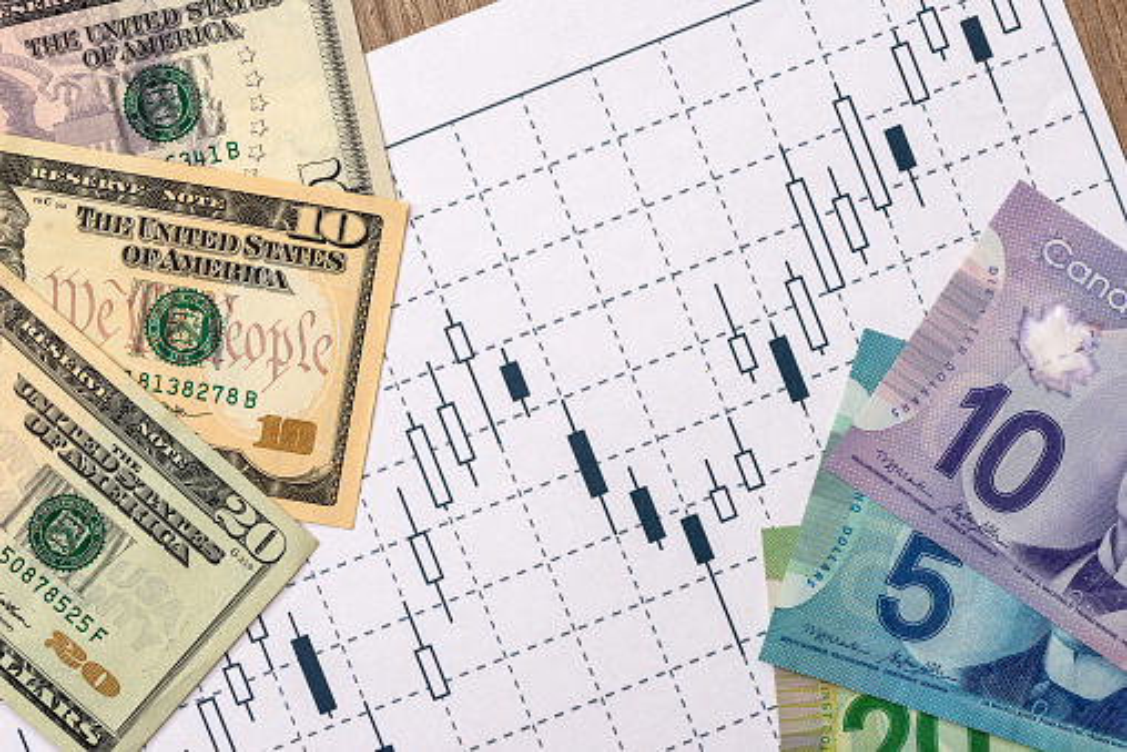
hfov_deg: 19.5
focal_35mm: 105
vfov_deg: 13.0
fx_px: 3288
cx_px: 564
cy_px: 376
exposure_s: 1/125
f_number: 10
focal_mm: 105
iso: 320
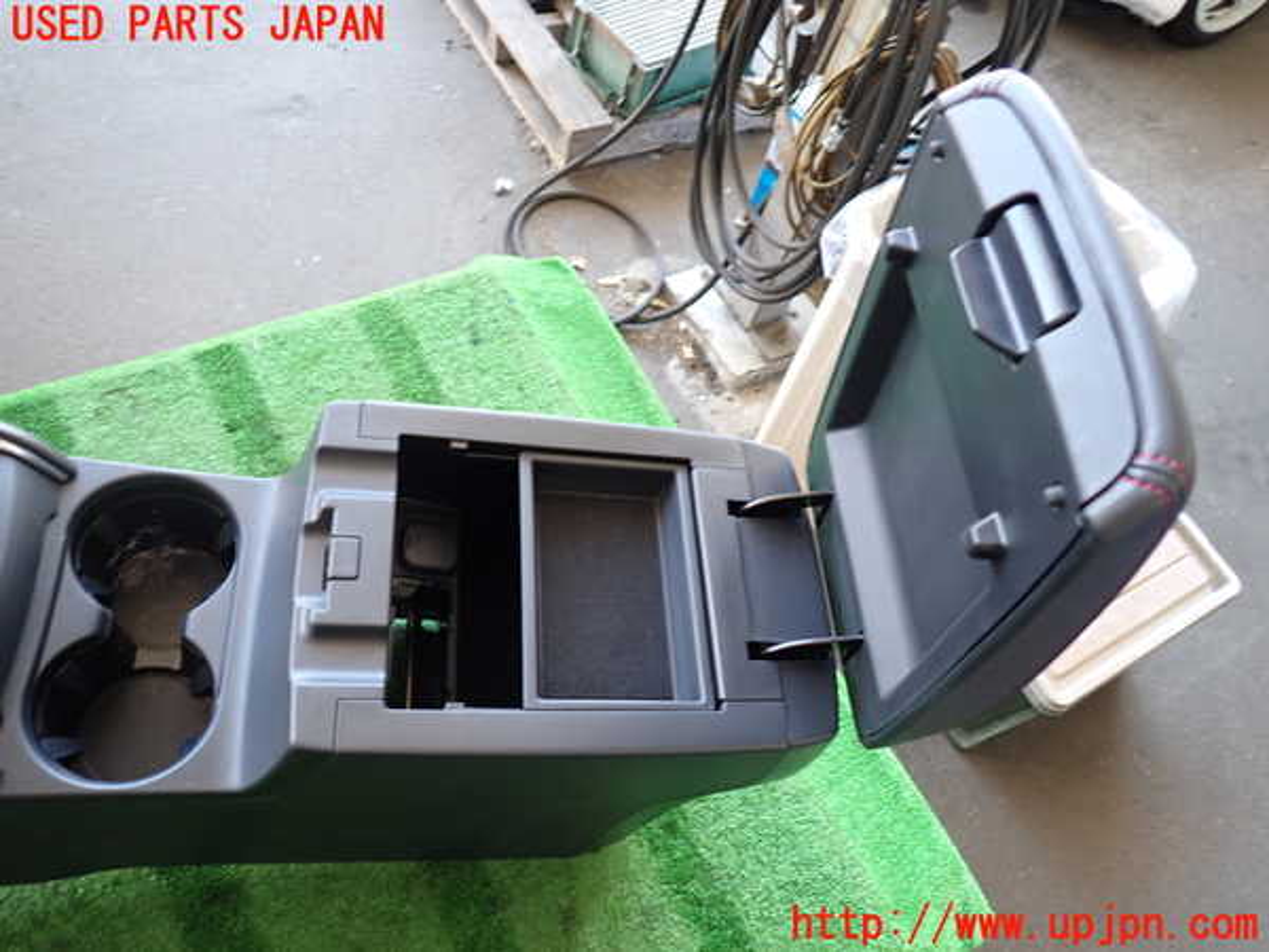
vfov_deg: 54.9
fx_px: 916
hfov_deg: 69.4
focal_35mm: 25
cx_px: 634
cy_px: 476
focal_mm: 4.5
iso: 200
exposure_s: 1/30
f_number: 2
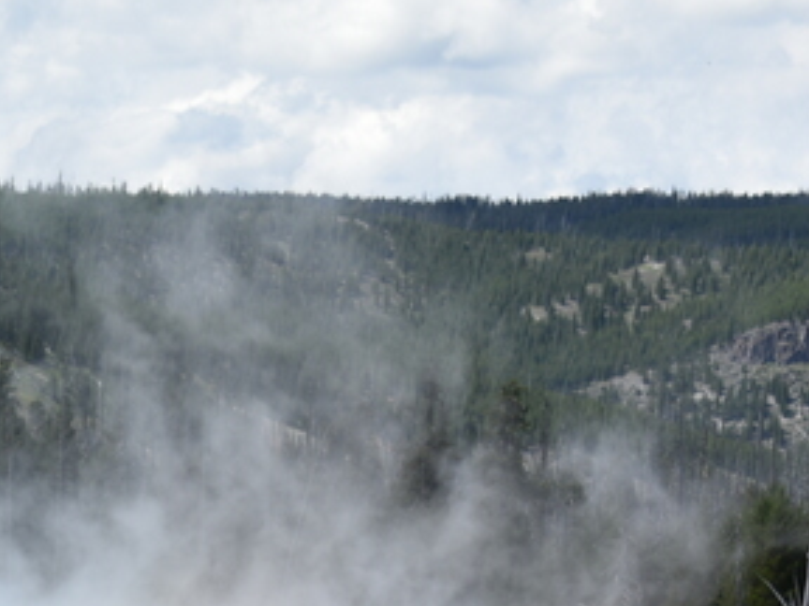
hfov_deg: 7.4
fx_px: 6193
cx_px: -135
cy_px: 1145
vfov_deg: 5.5
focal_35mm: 265
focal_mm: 62
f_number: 8
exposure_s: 1/250
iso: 100
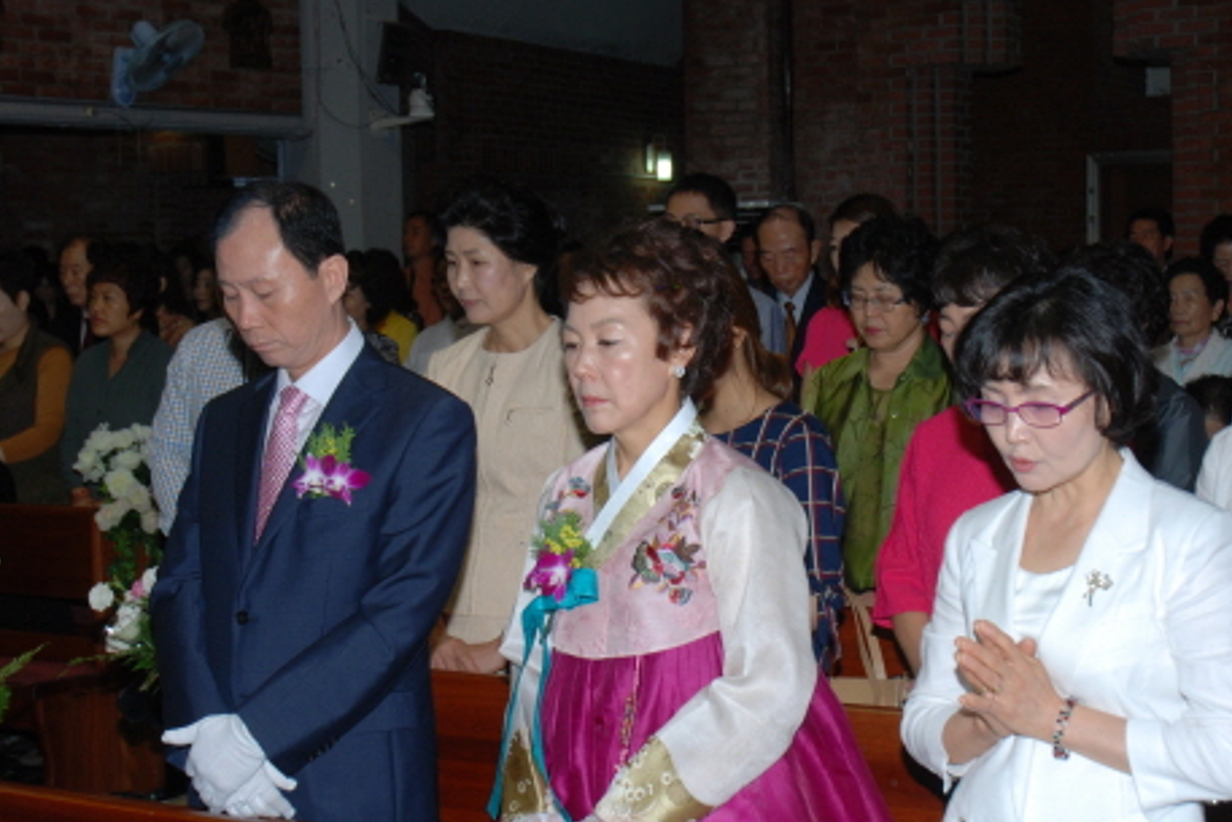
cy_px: 430
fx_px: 2184
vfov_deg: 21.3
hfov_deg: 31.5
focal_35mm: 64
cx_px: 712
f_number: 7.1
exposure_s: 1/60
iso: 200
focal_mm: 27
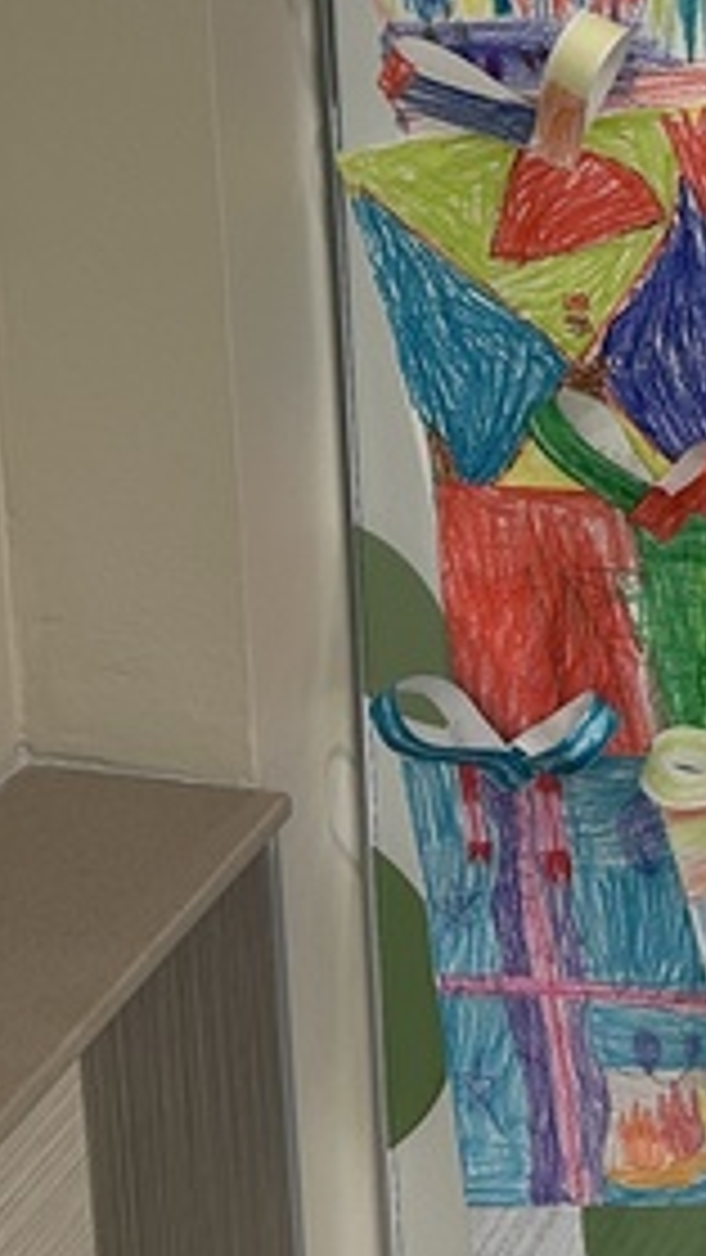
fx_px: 3460
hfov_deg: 11.0
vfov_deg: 19.5
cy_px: -216
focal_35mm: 104
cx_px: 1183
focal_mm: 5.7
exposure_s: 1/60
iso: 64
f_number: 1.5
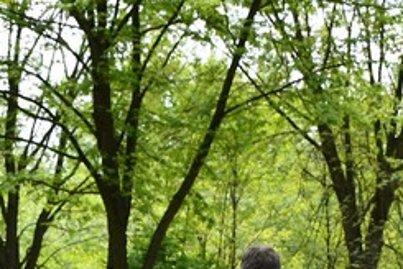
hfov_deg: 14.4
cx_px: 100
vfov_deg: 9.4
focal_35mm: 142
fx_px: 1591
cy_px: 404
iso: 220
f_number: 5.6
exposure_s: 1/250
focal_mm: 23
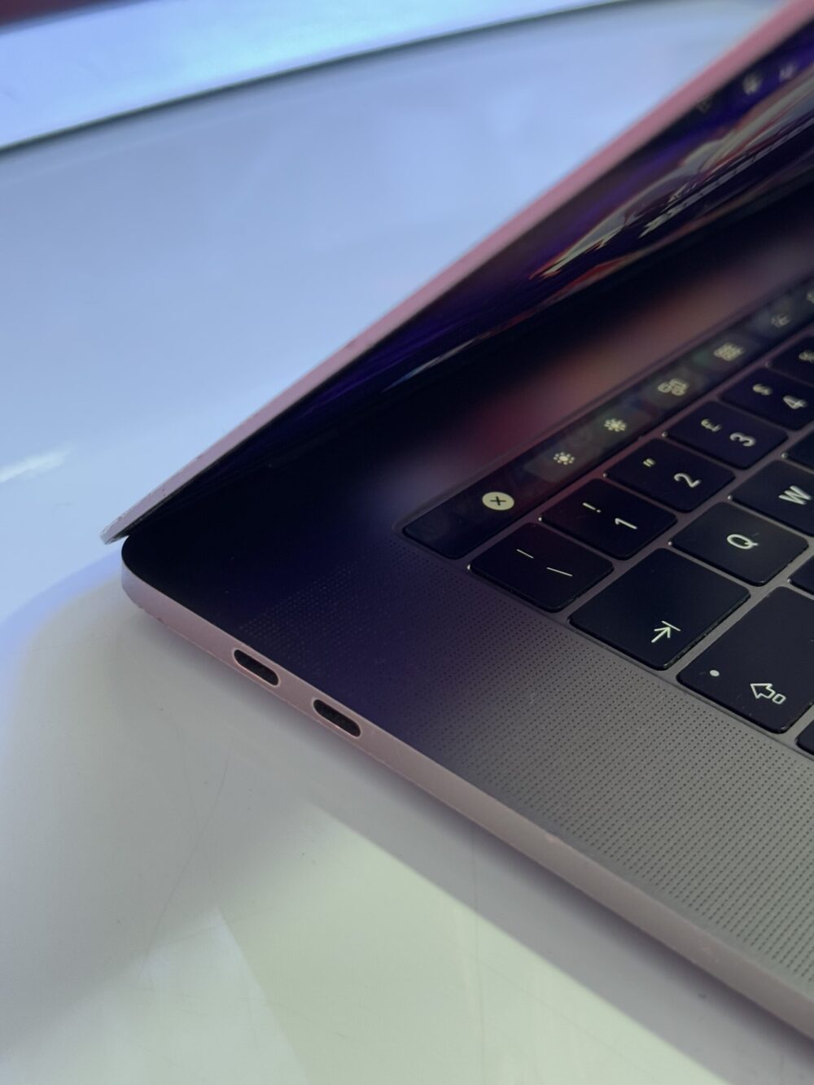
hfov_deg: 30.3
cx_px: 407
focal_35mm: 48
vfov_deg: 39.7
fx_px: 1505
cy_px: 542
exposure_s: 1/40
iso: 500
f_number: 1.78
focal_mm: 6.76
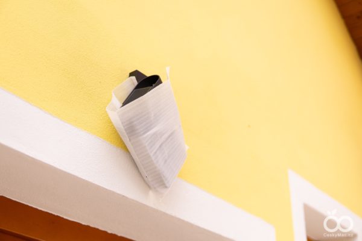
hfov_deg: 43.6
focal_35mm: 45
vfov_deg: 29.9
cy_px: 120
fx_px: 452
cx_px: 181
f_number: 1.8
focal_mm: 30
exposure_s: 1/4000
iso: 160
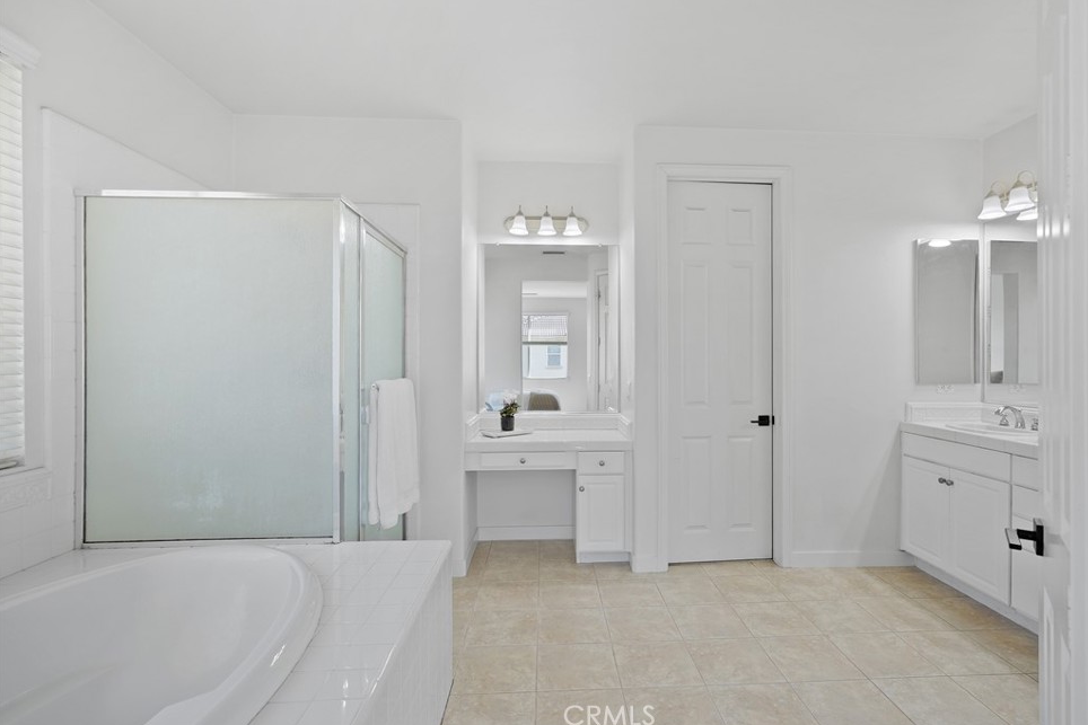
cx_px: 576
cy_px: 347
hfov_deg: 93.2
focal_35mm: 17
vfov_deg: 70.4
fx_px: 514
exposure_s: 1/15
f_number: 4
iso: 160
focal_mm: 16
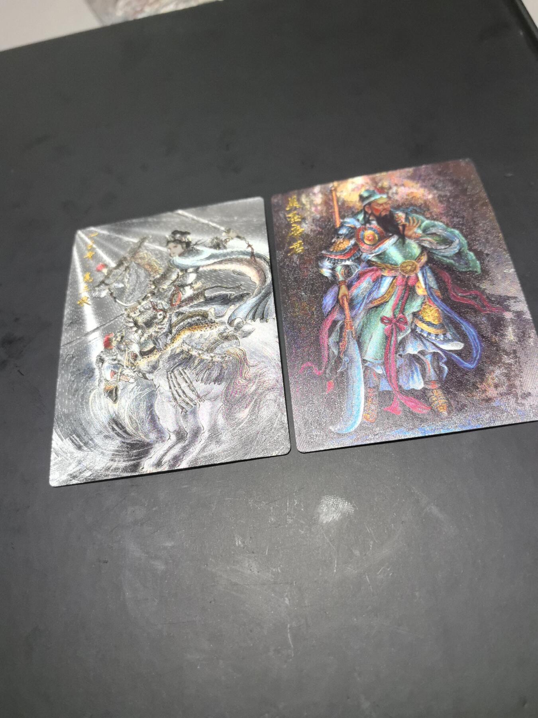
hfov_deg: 51.4
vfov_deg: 65.3
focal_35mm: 27
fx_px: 560
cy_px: 359
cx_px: 269
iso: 200
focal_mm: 5.75
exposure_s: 1/100
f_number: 2
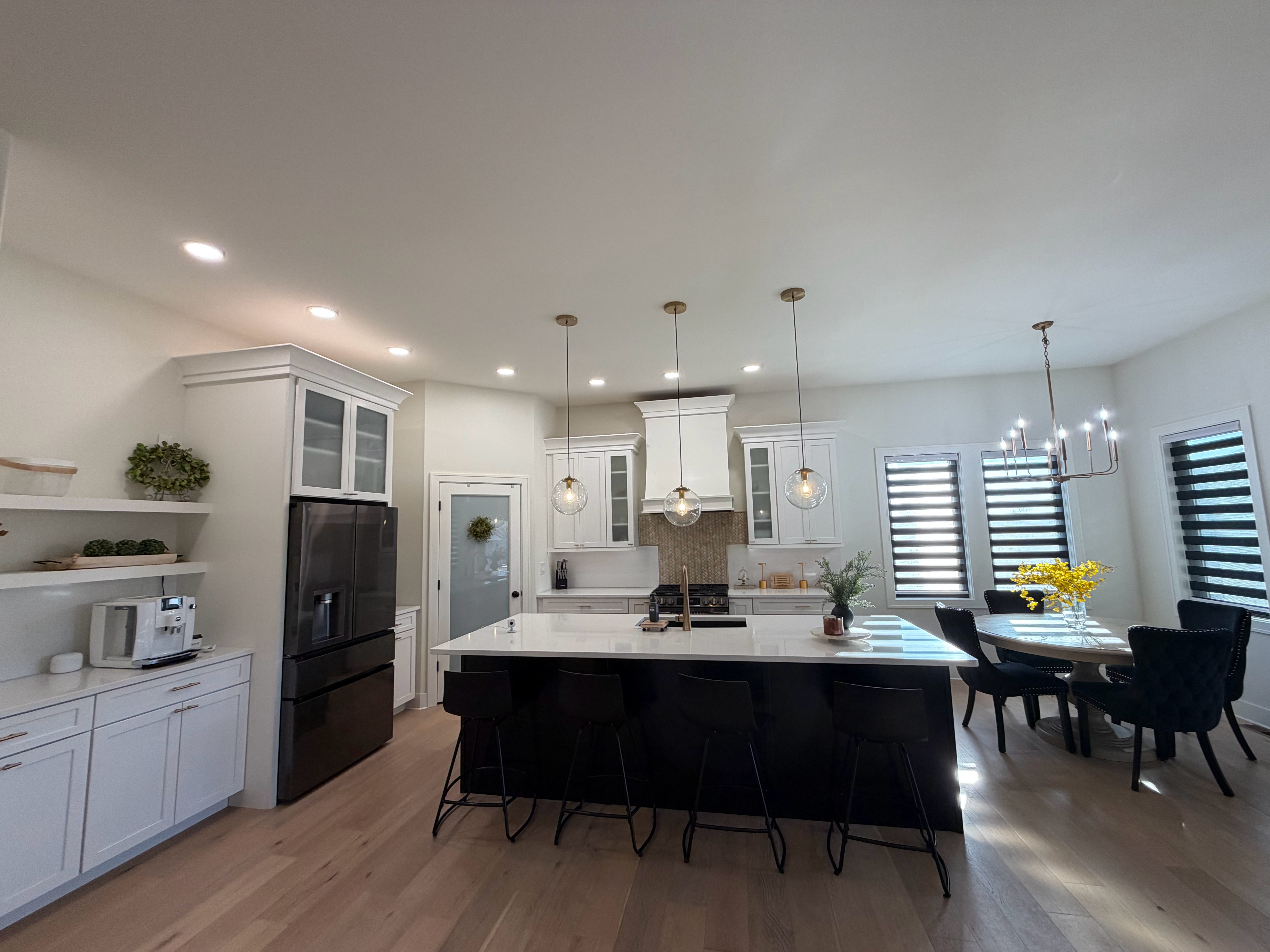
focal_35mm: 14
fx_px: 514
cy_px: 476
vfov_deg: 85.7
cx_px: 635
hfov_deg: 102.1
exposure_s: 1/120
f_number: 2.2
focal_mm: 2.22
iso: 125
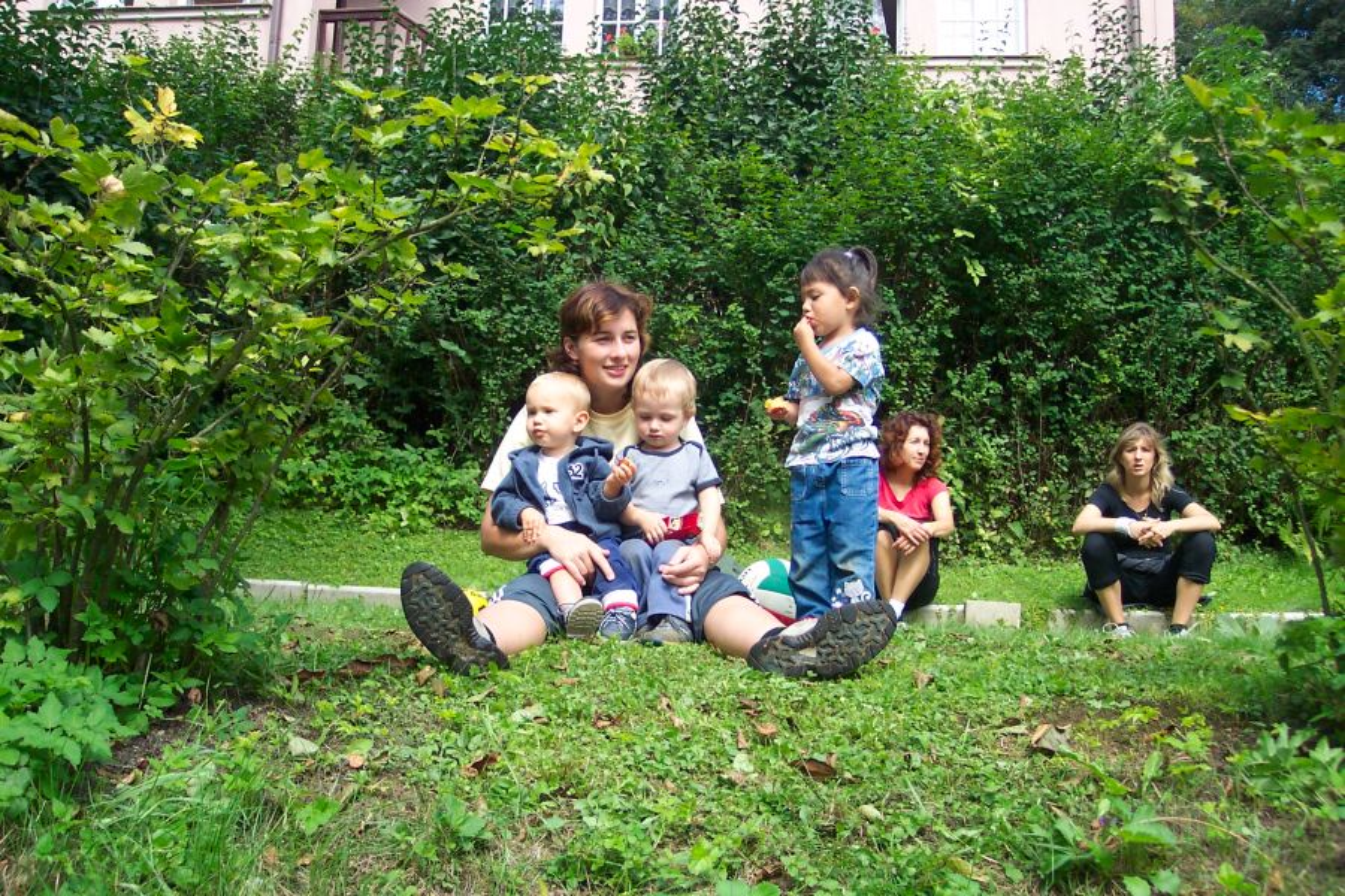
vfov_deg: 35.1
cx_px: 672
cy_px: 448
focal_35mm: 38
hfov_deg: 50.7
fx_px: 1420
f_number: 2.8
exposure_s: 1/500
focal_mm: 8
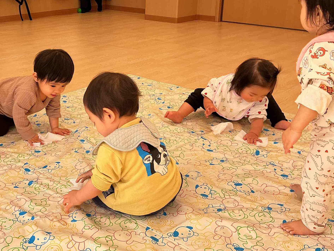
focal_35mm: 46
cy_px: 110
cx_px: 107
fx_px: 444
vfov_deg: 31.5
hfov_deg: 40.6
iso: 16
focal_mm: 3
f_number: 1.8
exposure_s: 1/139
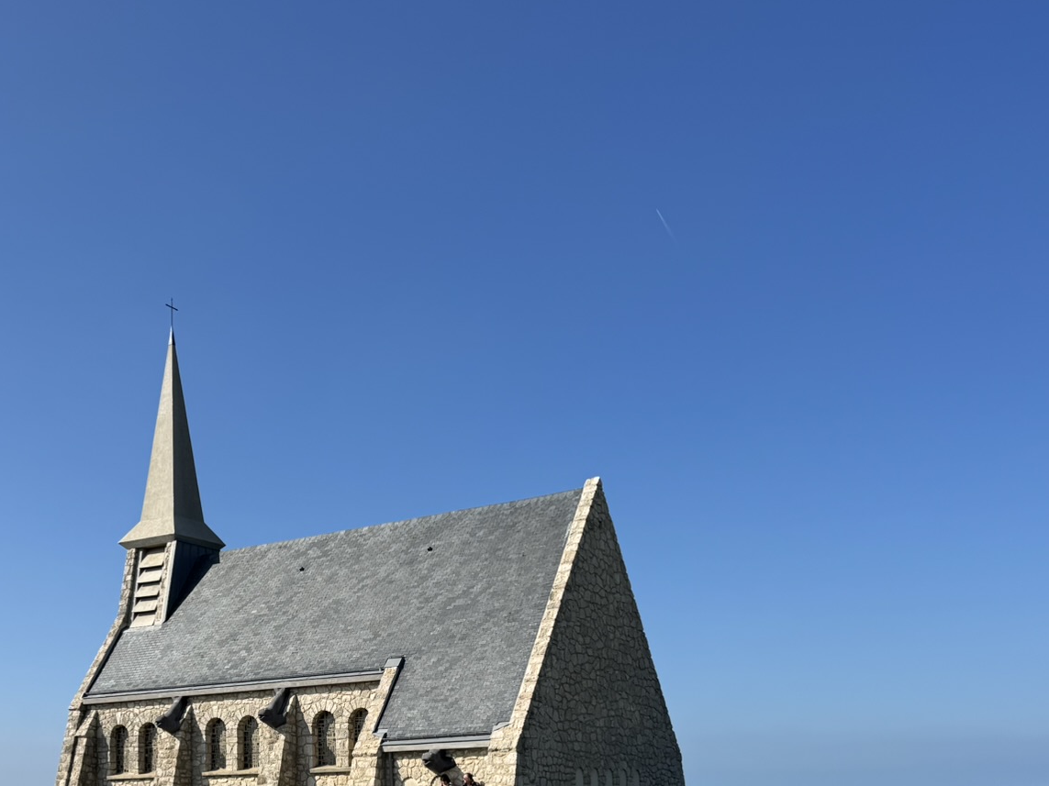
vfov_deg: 32.3
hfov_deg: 43.2
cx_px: 348
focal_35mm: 43
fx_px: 1303
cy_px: 669
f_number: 1.78
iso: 80
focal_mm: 6.76
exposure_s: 1/5814
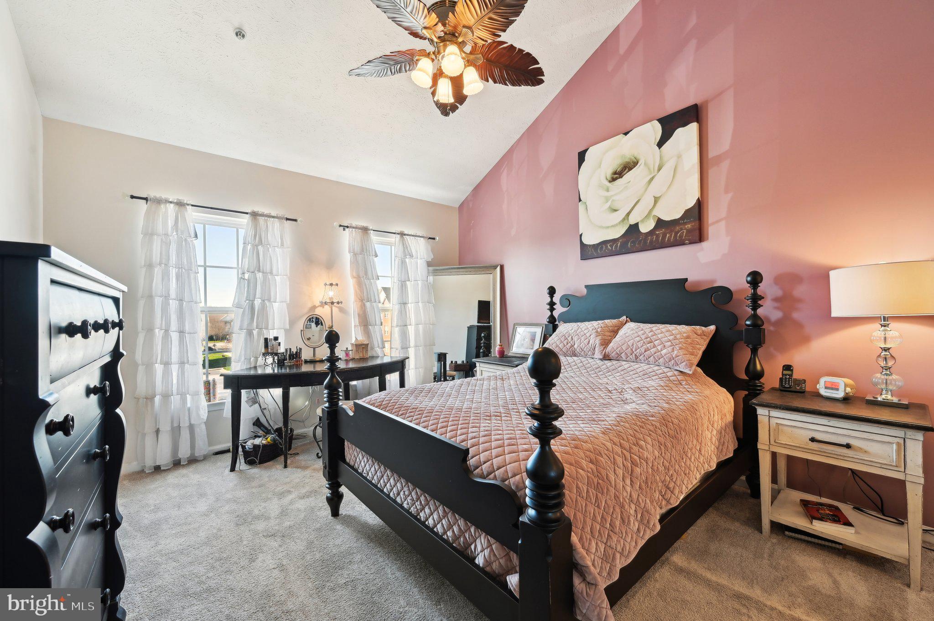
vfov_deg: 81.1
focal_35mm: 14
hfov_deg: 104.3
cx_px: 467
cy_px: 310
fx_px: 363
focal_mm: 14
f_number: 8
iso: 200
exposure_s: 1/15
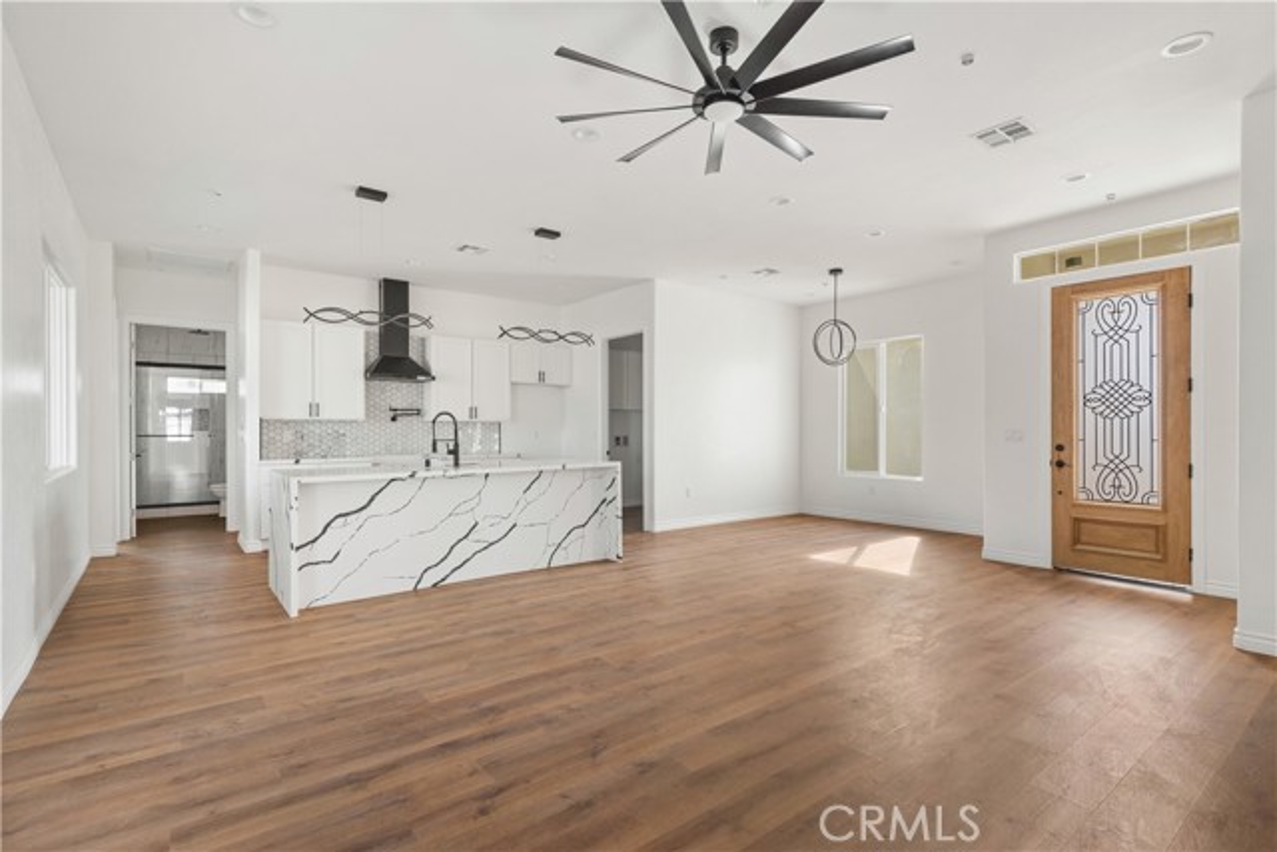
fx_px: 603
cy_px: 426
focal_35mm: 17
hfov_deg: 93.3
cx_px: 638
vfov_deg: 70.5
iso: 400
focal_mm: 17
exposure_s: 1/25
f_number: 5.6
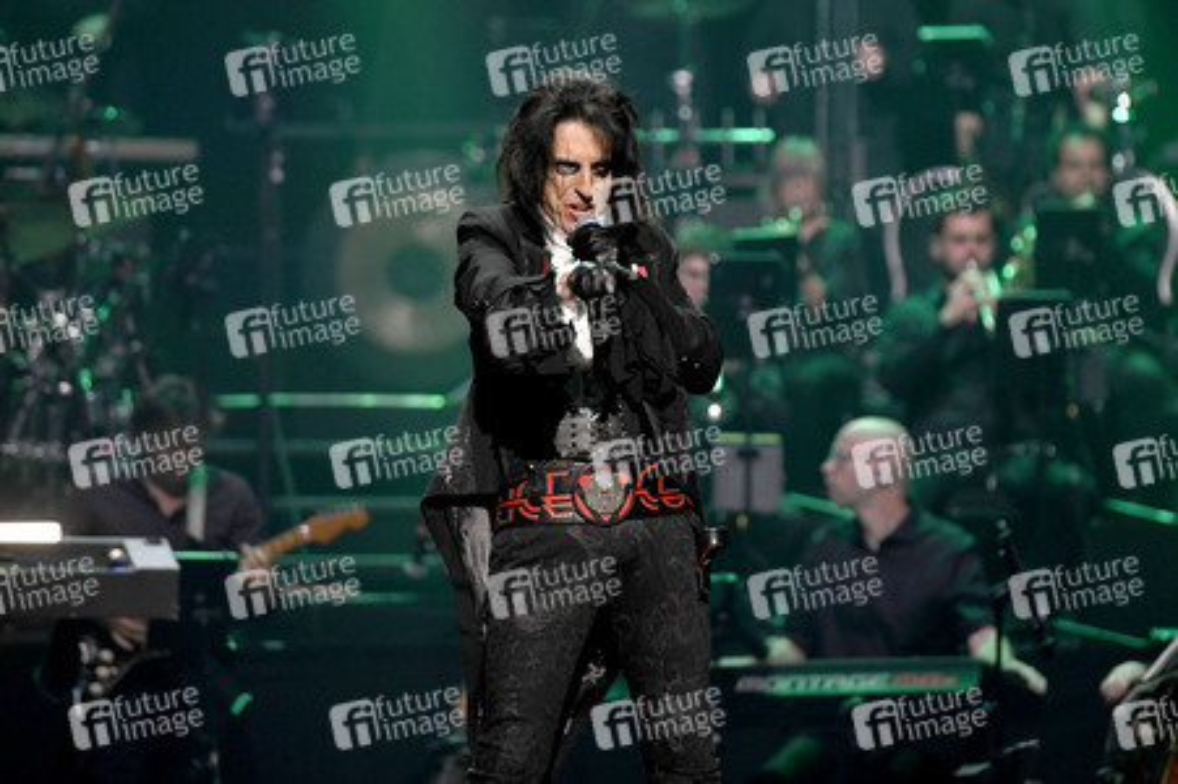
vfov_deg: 6.9
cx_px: 589
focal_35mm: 200
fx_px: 6539
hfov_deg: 10.3
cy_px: 392
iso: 1600
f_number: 4
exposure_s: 1/640
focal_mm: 200
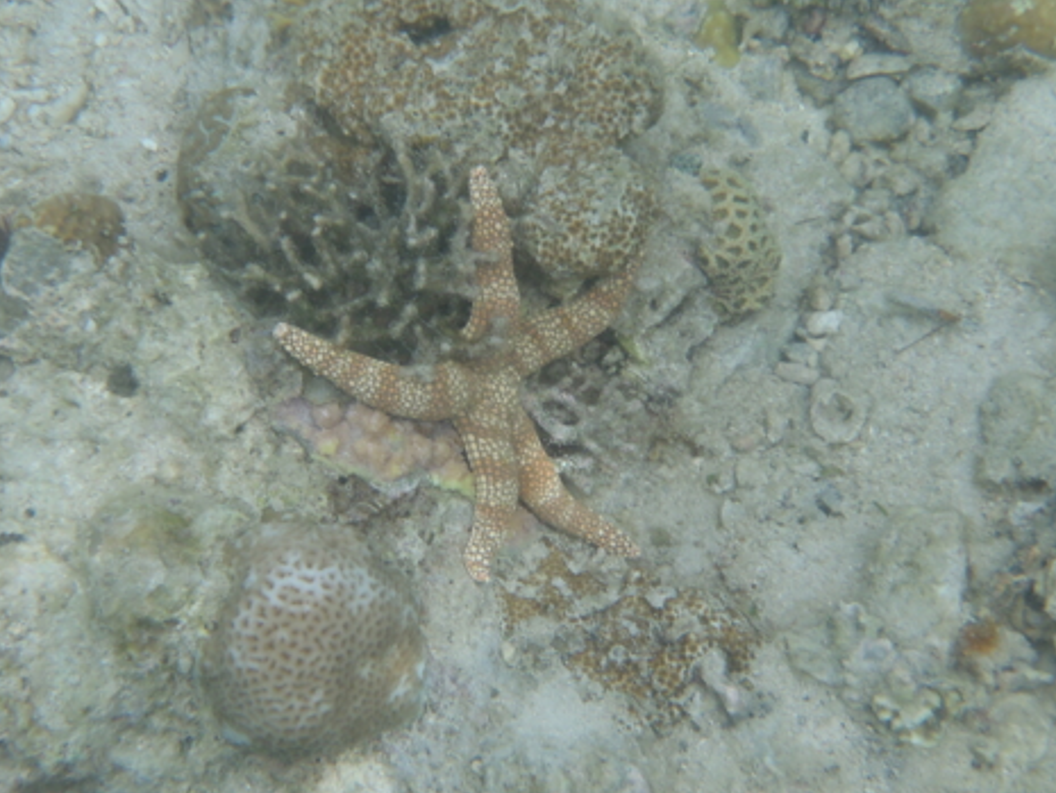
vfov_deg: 20.7
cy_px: 374
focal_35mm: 71
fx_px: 2166
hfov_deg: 27.4
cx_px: 516
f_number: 5.3
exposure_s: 1/160
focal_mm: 10.73
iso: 80
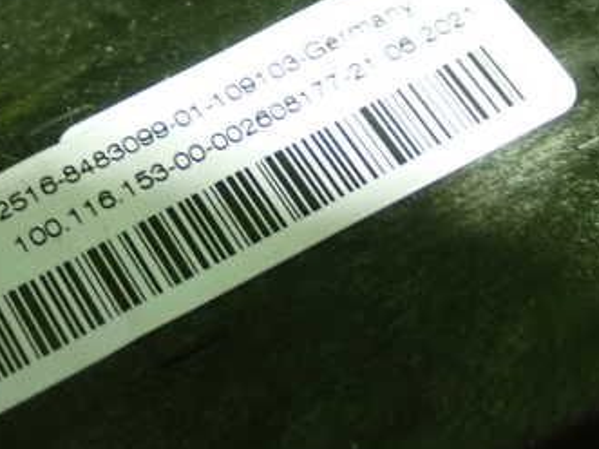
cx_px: 139
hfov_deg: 19.9
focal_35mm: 98
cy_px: 123
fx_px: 1695
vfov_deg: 15.0
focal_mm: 9.65
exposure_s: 1/20
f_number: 3.3
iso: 800
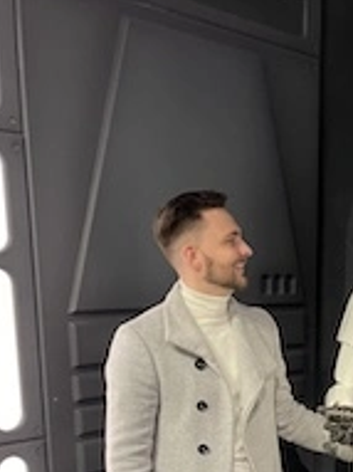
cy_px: 458
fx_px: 789
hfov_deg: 24.5
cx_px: 316
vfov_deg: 31.1
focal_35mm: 58
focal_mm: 5.1
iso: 500
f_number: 1.6
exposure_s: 1/50
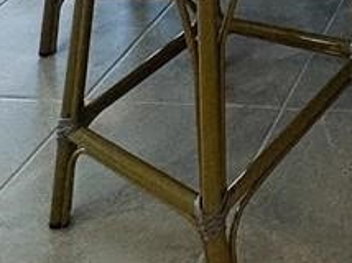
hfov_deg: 22.7
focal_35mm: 67
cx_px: 549
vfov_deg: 14.8
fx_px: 681
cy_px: -348
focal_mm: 2.22
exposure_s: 1/120
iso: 125
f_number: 2.2
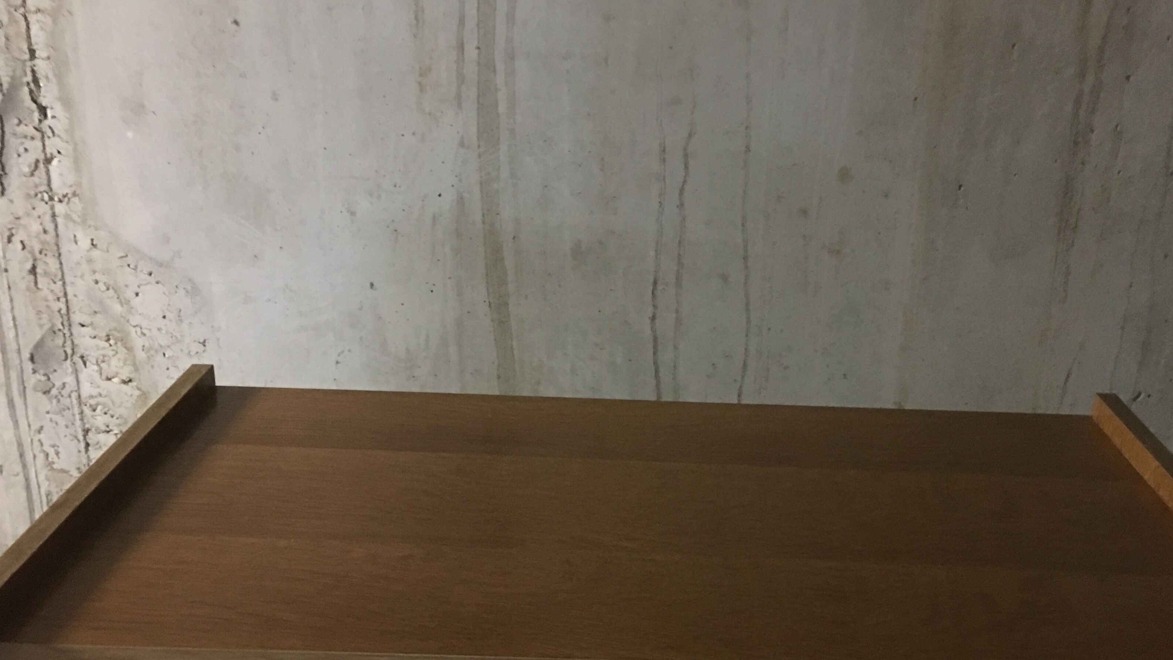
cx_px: 655
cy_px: 404
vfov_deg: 29.6
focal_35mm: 40
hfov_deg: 50.4
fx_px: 1244
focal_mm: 4.15
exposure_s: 1/4
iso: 125
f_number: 2.2
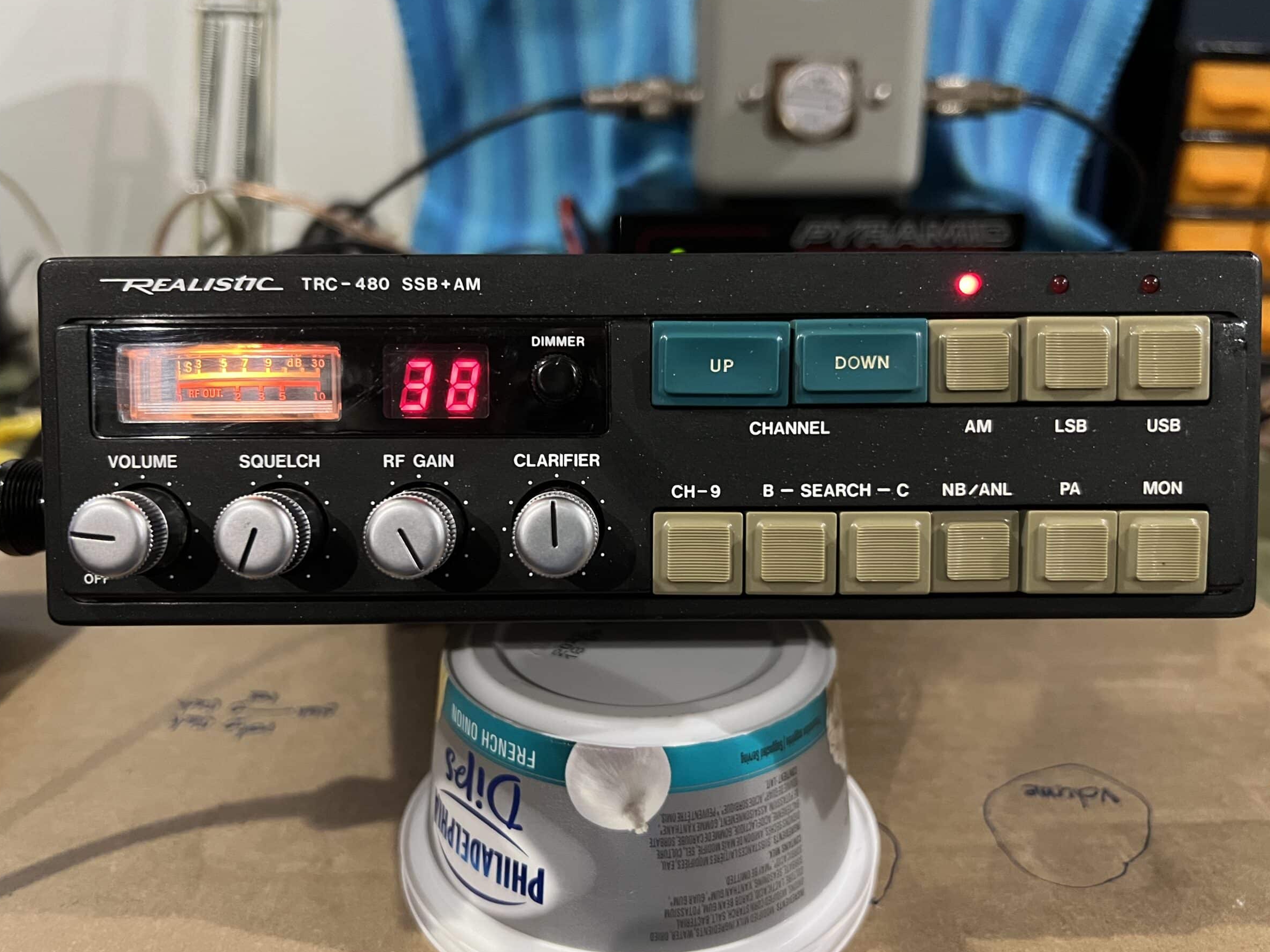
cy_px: 480
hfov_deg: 63.4
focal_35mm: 28
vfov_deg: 49.7
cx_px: 625
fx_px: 1027
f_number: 1.5
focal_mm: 5.7
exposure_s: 1/30
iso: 500
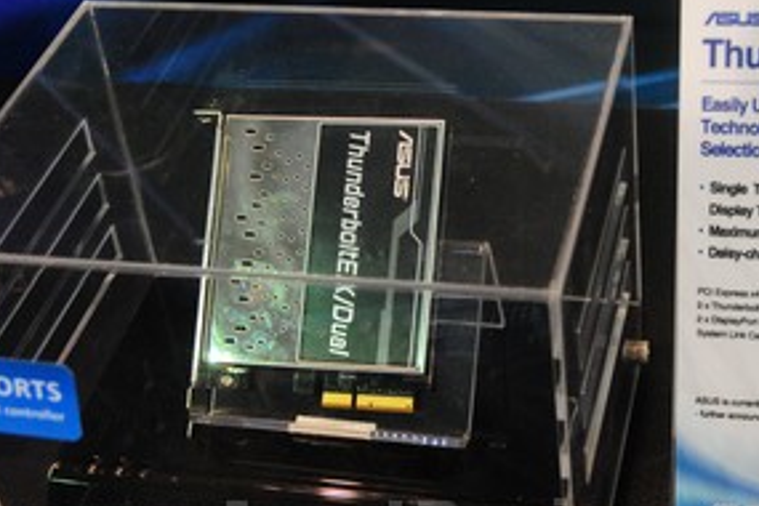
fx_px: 1729
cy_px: 278
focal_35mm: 82
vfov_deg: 16.6
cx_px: 431
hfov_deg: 24.7
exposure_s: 1/200
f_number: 4
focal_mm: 26
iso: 1600
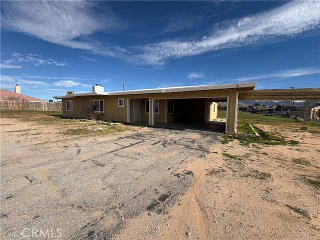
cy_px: 120
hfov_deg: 102.1
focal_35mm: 14
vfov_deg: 85.7
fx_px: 129
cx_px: 160
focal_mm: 2.22
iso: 50
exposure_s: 1/2494
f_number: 2.2
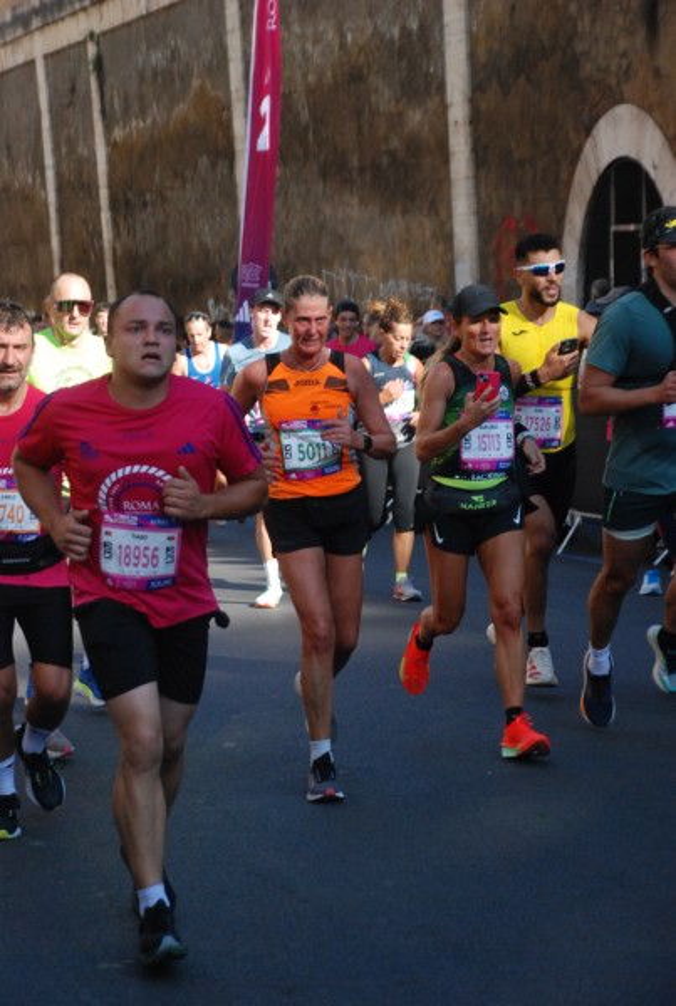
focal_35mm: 112
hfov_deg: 12.2
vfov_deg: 18.1
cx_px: 338
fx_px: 3152
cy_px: 503
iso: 1000
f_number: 5.6
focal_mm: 75
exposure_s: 1/1000
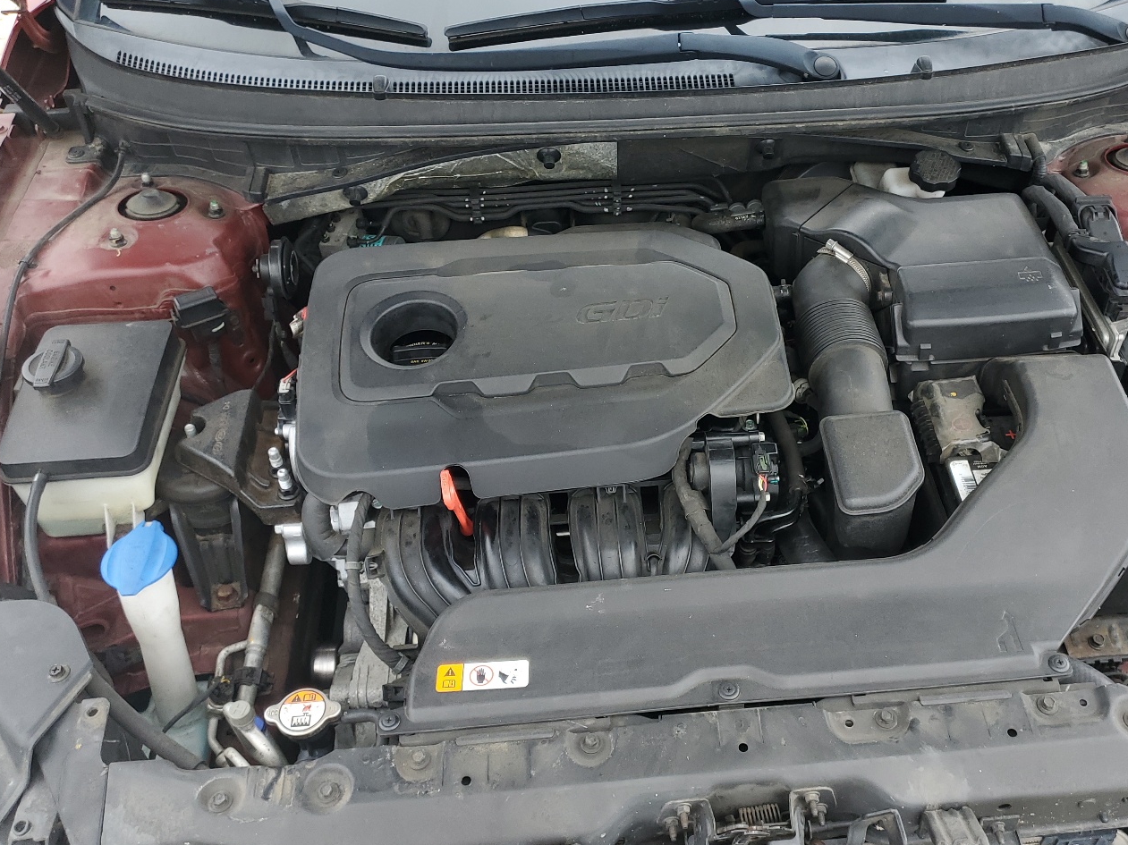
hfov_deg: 55.1
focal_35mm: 33
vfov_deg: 42.9
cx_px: 661
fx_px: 1075
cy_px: 405
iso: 50
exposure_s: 1/208
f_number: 1.5
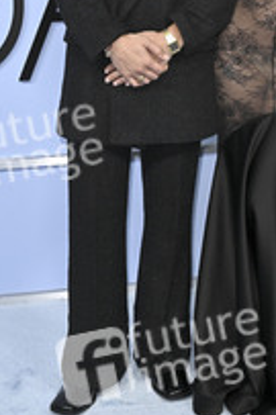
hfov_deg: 18.0
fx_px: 864
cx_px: 221
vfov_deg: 26.2
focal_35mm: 75
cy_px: 51
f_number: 6.3
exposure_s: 1/320
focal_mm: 38
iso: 1600
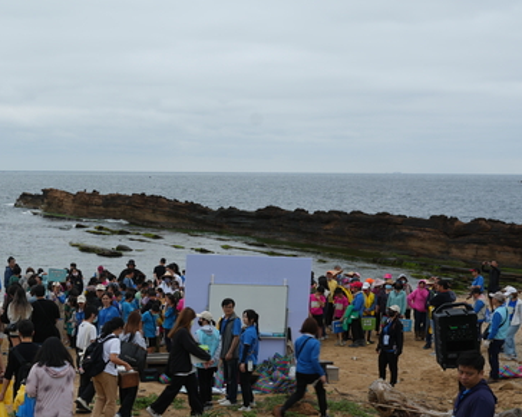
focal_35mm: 65
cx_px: 39
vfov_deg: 23.2
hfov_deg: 27.9
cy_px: 319
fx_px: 1004
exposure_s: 1/50
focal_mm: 36
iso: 50
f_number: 6.3
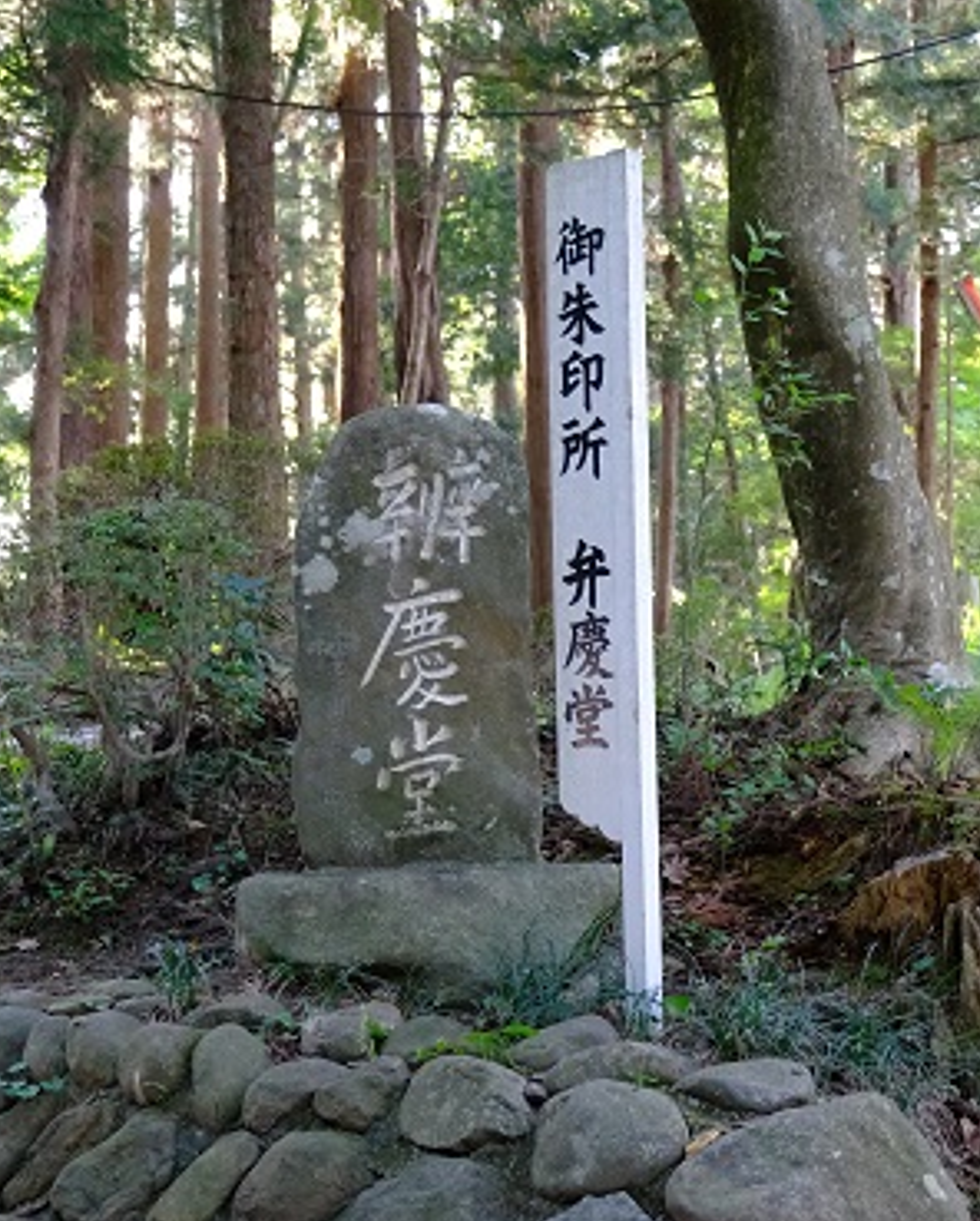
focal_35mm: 65
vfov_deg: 29.1
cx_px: 1006
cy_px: 622
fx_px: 2353
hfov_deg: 22.5
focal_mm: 26.6
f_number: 2.8
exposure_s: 1/125
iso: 2500
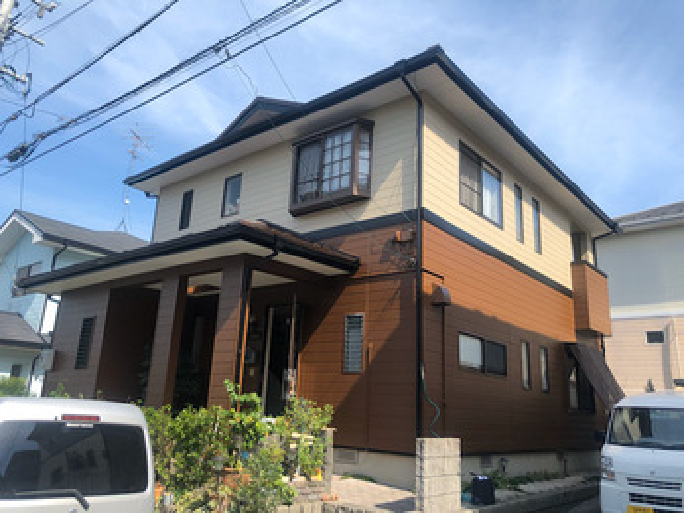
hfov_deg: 63.5
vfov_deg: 49.7
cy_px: 256
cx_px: 342
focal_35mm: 28
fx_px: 553
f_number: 1.8
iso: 20
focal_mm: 4
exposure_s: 1/1156
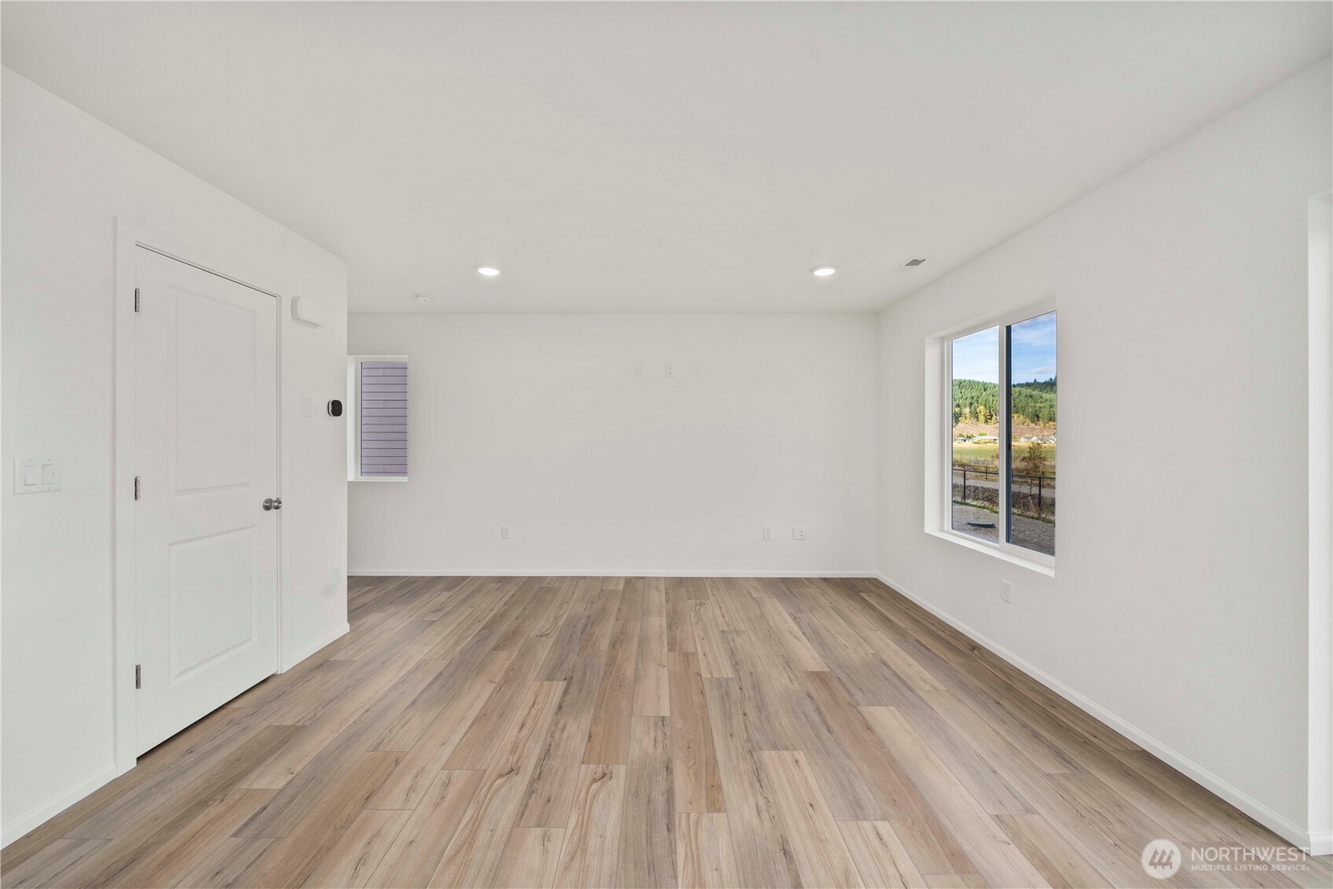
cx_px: 666
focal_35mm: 12
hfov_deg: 112.6
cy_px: 444
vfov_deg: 90.0
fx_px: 444
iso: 640
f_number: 8
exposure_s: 1/60
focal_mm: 12
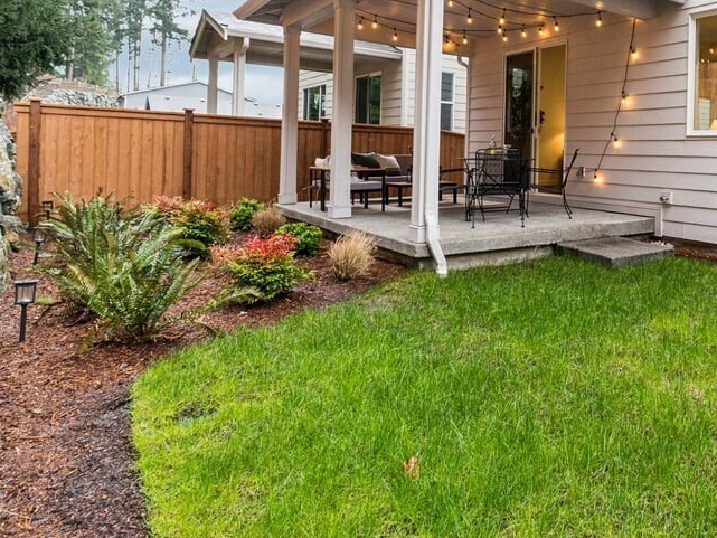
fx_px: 559
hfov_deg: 55.7
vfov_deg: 50.0
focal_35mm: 27
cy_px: 158
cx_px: 657
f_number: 9
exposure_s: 1/10
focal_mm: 10
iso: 250
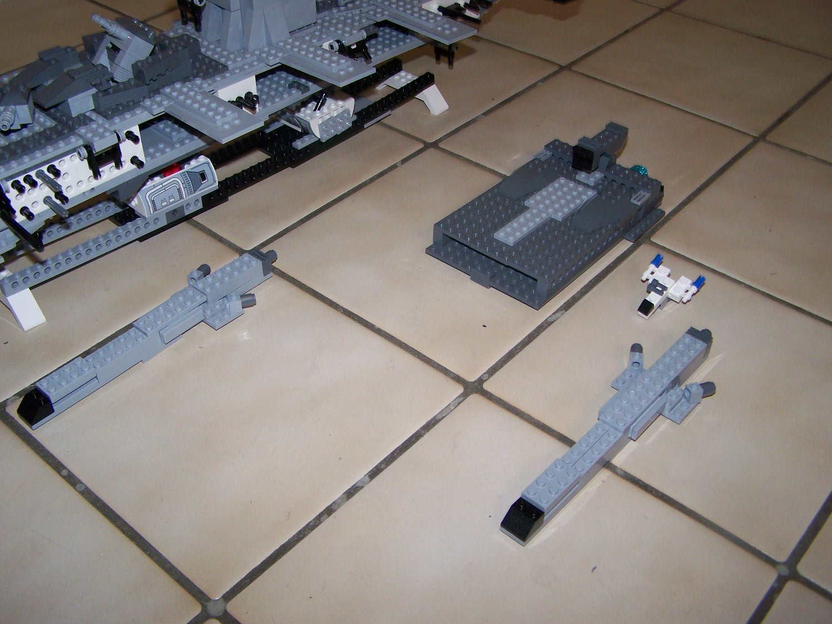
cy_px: 312
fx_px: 913
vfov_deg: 37.7
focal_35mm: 38
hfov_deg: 49.0
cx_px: 416
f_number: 2.8
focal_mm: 6.3
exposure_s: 1/60
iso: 160
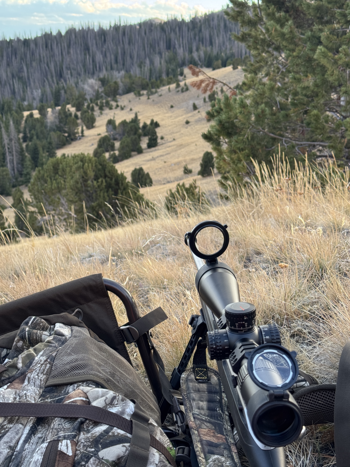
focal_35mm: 48
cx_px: 175
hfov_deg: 30.3
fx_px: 647
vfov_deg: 39.7
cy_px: 234
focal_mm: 6.76
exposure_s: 1/149
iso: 64
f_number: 1.78
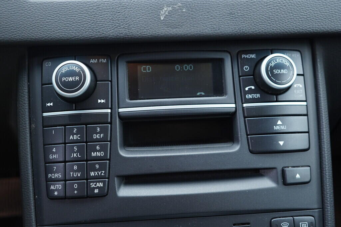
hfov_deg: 53.1
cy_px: 114
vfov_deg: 36.9
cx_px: 170
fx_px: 341
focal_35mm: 36
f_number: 2.8
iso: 320
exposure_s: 1/40
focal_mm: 24
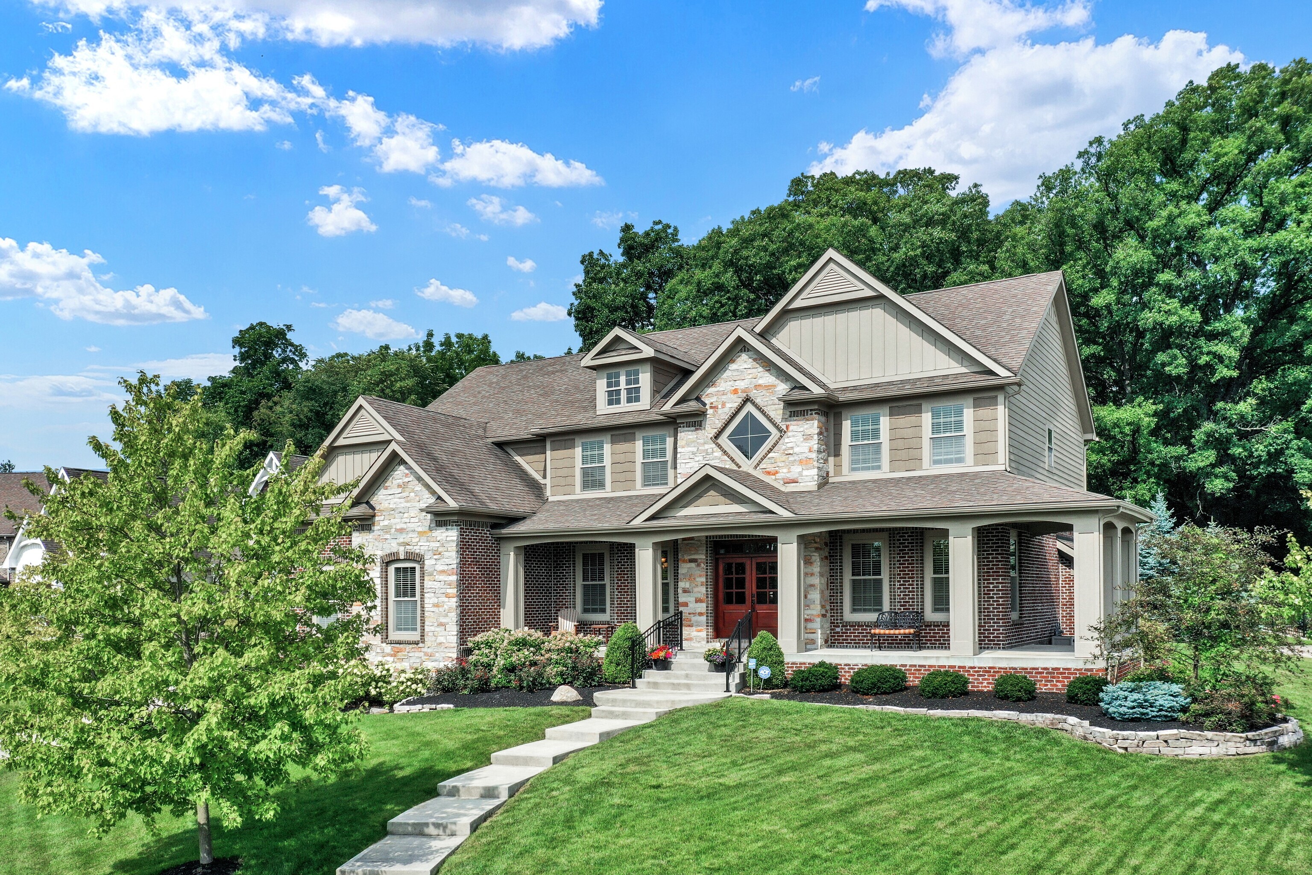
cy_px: 438
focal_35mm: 28
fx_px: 1020
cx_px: 656
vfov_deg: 46.4
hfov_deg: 65.5
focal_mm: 10.26
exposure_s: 1/500
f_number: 5.6
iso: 100
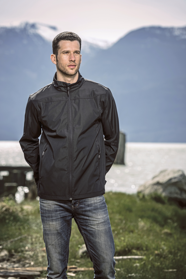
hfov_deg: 10.2
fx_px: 1045
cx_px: 93
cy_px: 140
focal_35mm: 135
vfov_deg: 15.2
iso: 50
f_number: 5.6
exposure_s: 1/250
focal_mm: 135
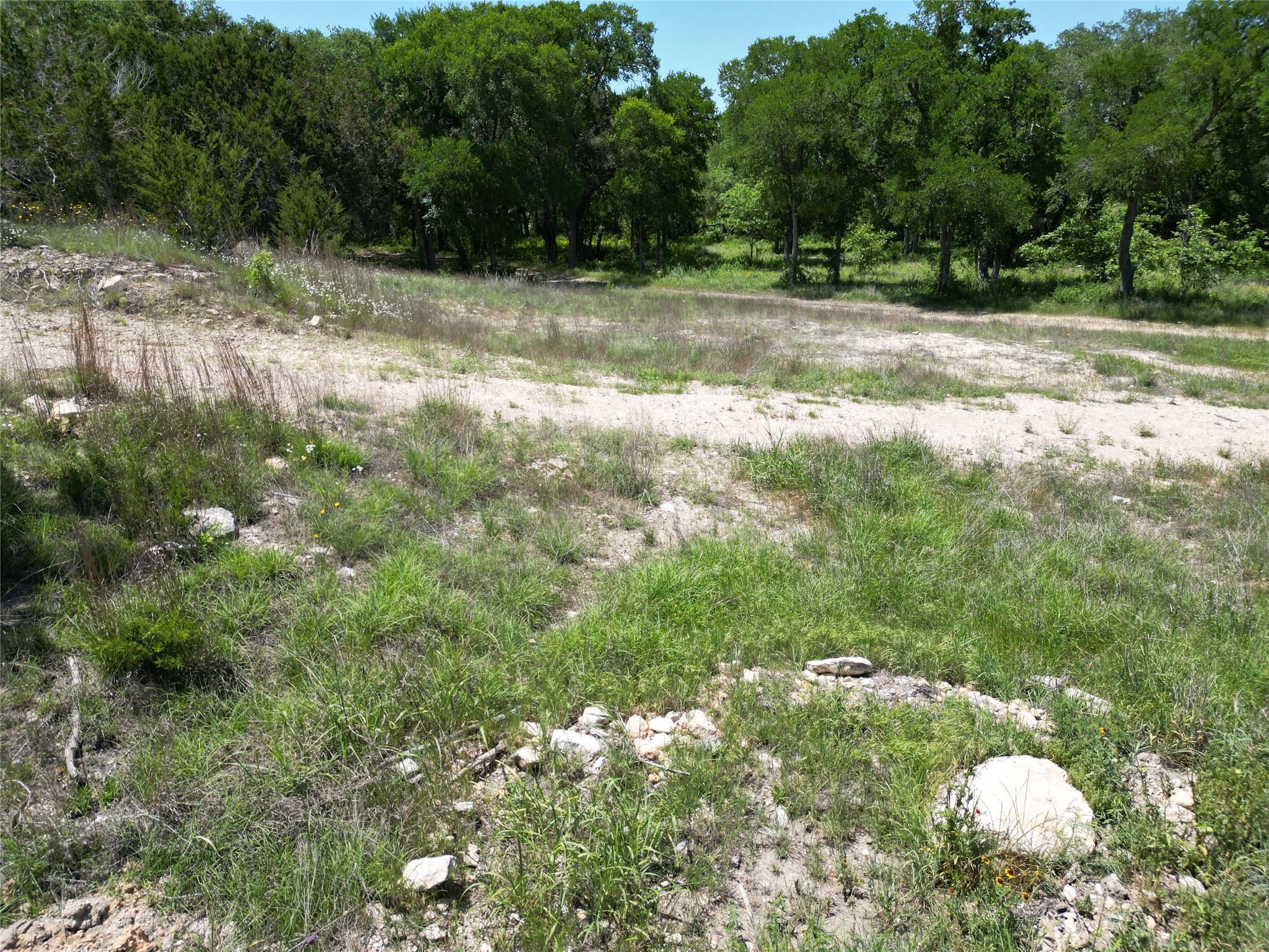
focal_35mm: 24
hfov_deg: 71.6
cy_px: 476
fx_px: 880
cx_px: 634
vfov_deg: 56.8
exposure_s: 1/2500
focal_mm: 6.72
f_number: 1.7
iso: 140
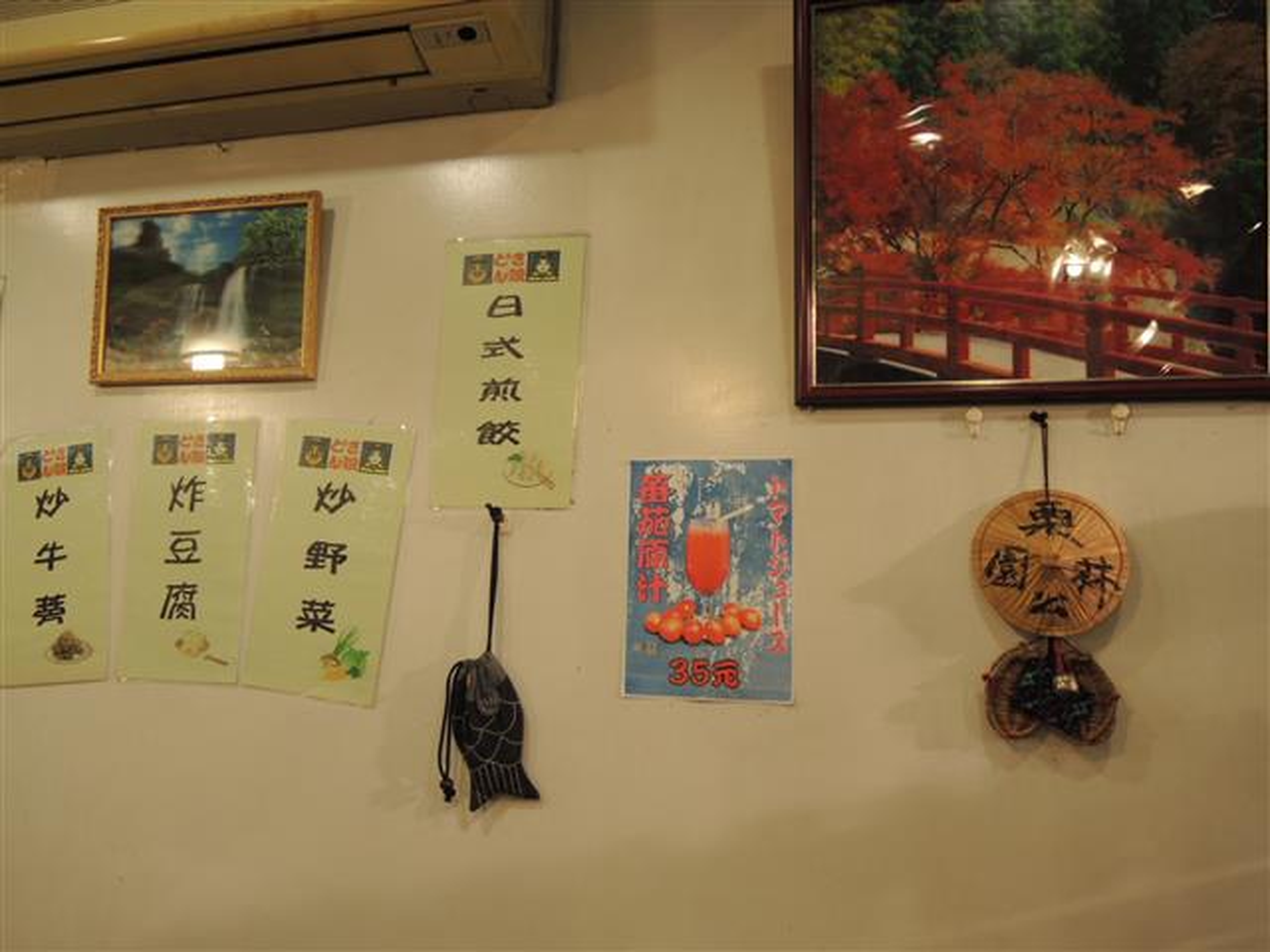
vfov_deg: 56.8
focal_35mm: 24
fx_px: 881
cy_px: 476
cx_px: 635
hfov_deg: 71.6
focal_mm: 4.3
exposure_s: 1/30
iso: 200
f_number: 2.8
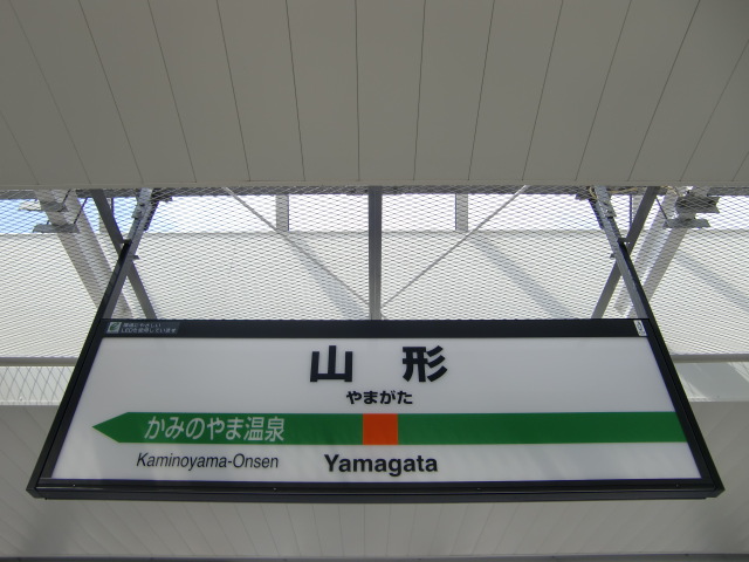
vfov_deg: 49.7
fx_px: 606
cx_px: 374
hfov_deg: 63.4
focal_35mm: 28
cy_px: 281
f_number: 2.6
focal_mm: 4.9
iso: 64
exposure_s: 1/800
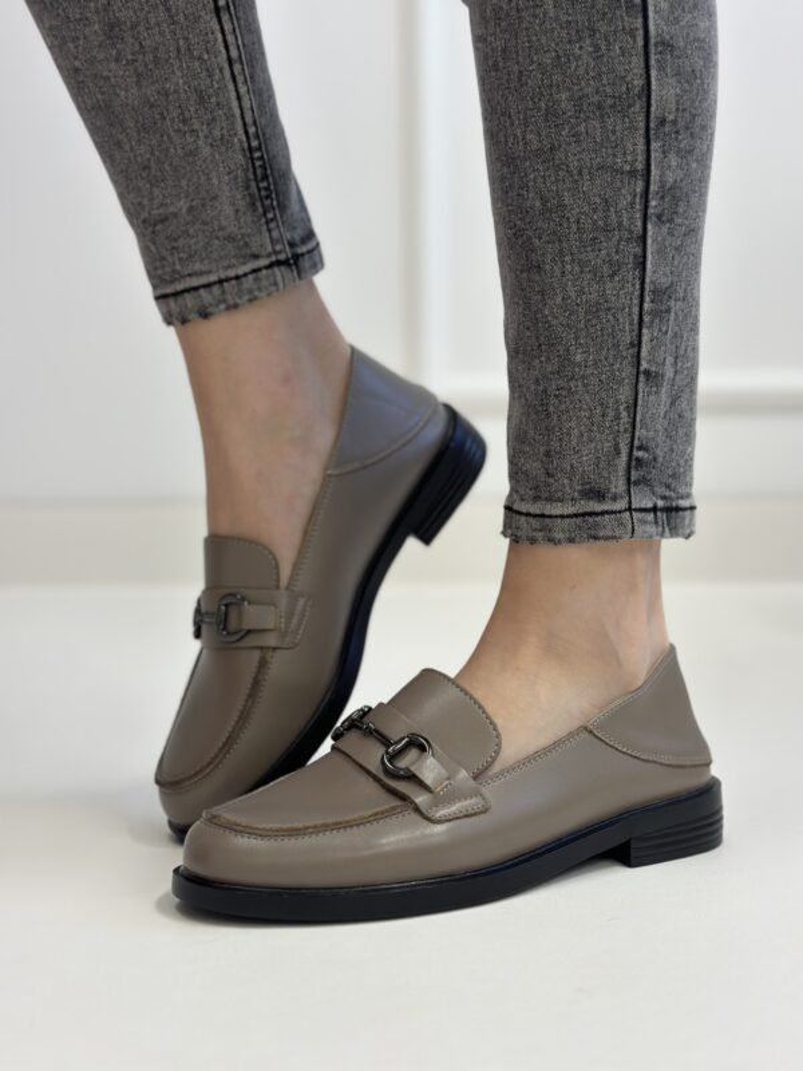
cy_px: 536
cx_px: 402
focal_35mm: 48
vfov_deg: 39.7
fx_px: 1485
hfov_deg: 30.3
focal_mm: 6.86
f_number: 1.78
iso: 125
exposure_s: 1/100
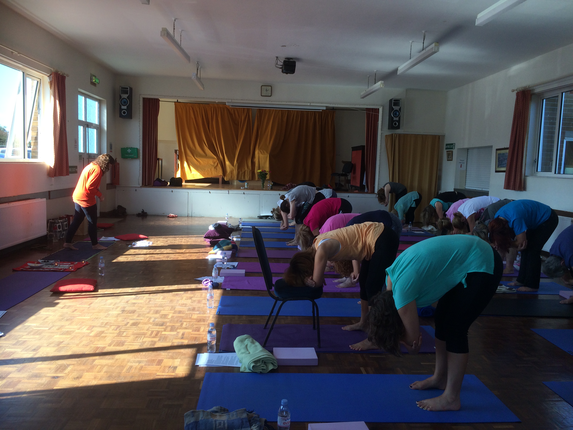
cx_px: 286
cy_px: 215
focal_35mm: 29
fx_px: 480
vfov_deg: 48.2
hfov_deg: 61.7
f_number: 2.2
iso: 32
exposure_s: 1/222
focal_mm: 4.15
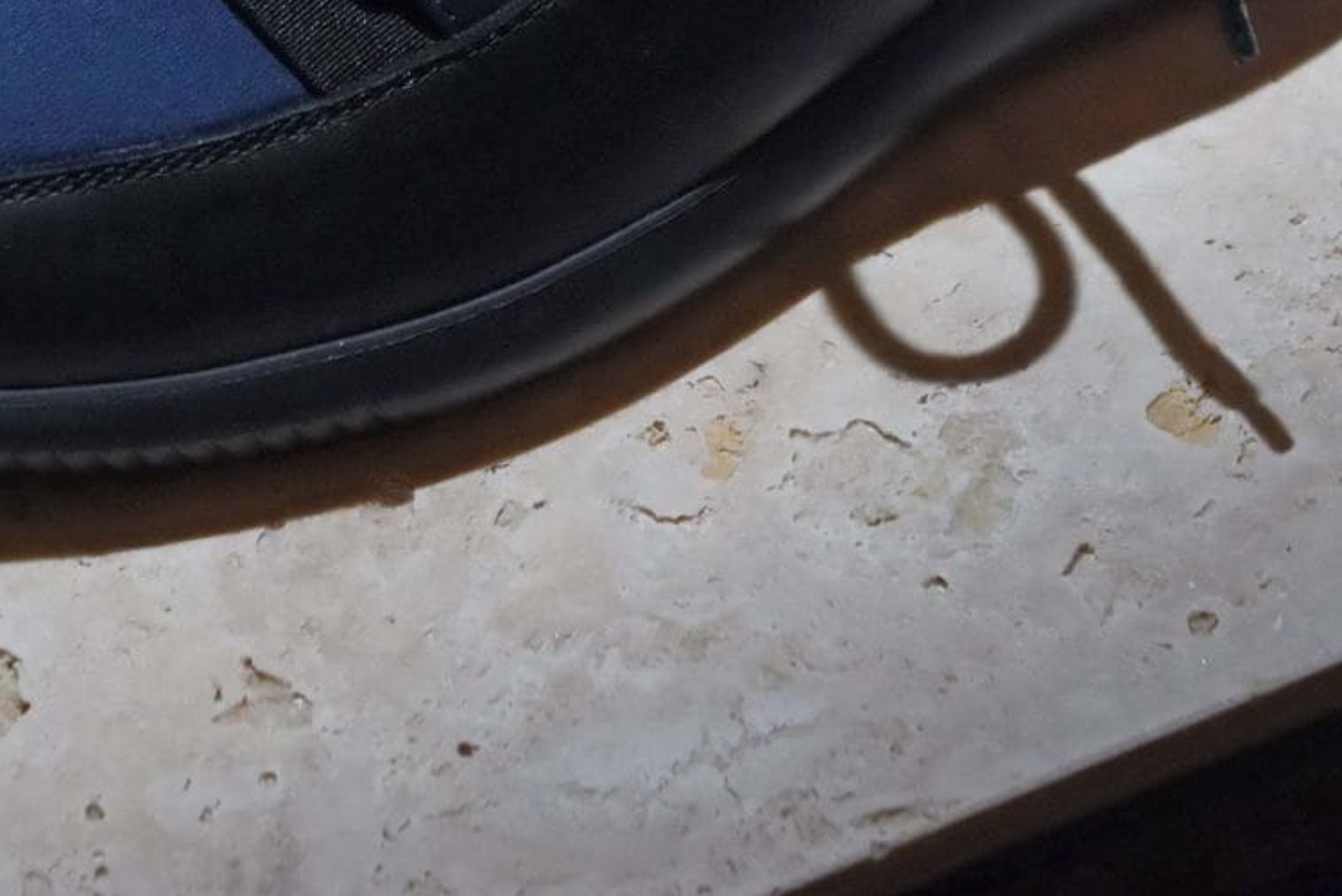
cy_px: -582
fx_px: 7906
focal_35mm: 212
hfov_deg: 9.7
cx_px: 512
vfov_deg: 6.4
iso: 1600
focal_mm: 62
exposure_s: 1/160
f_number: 5
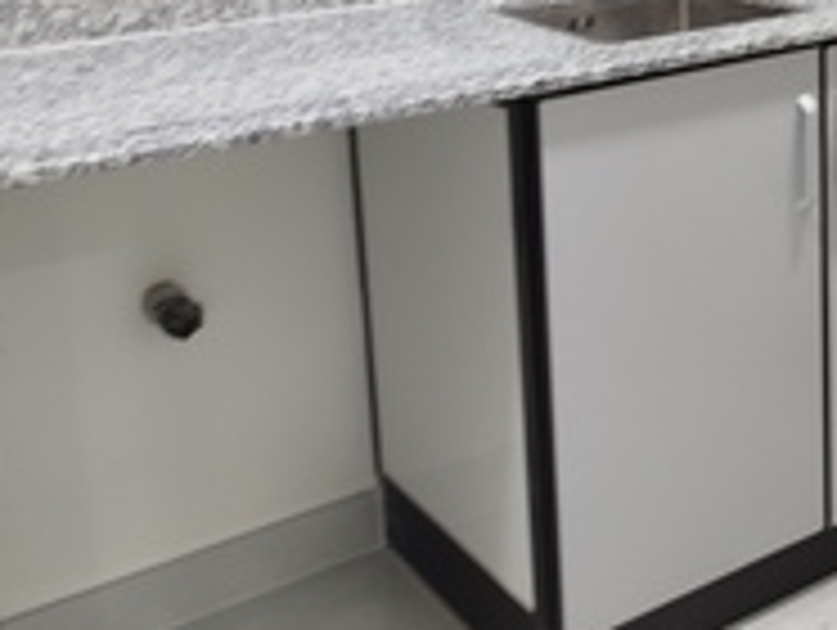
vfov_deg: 23.9
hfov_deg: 30.5
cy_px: 11
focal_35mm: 59
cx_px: 826
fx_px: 1428
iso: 250
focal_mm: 5.31
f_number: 1.7
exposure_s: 1/33
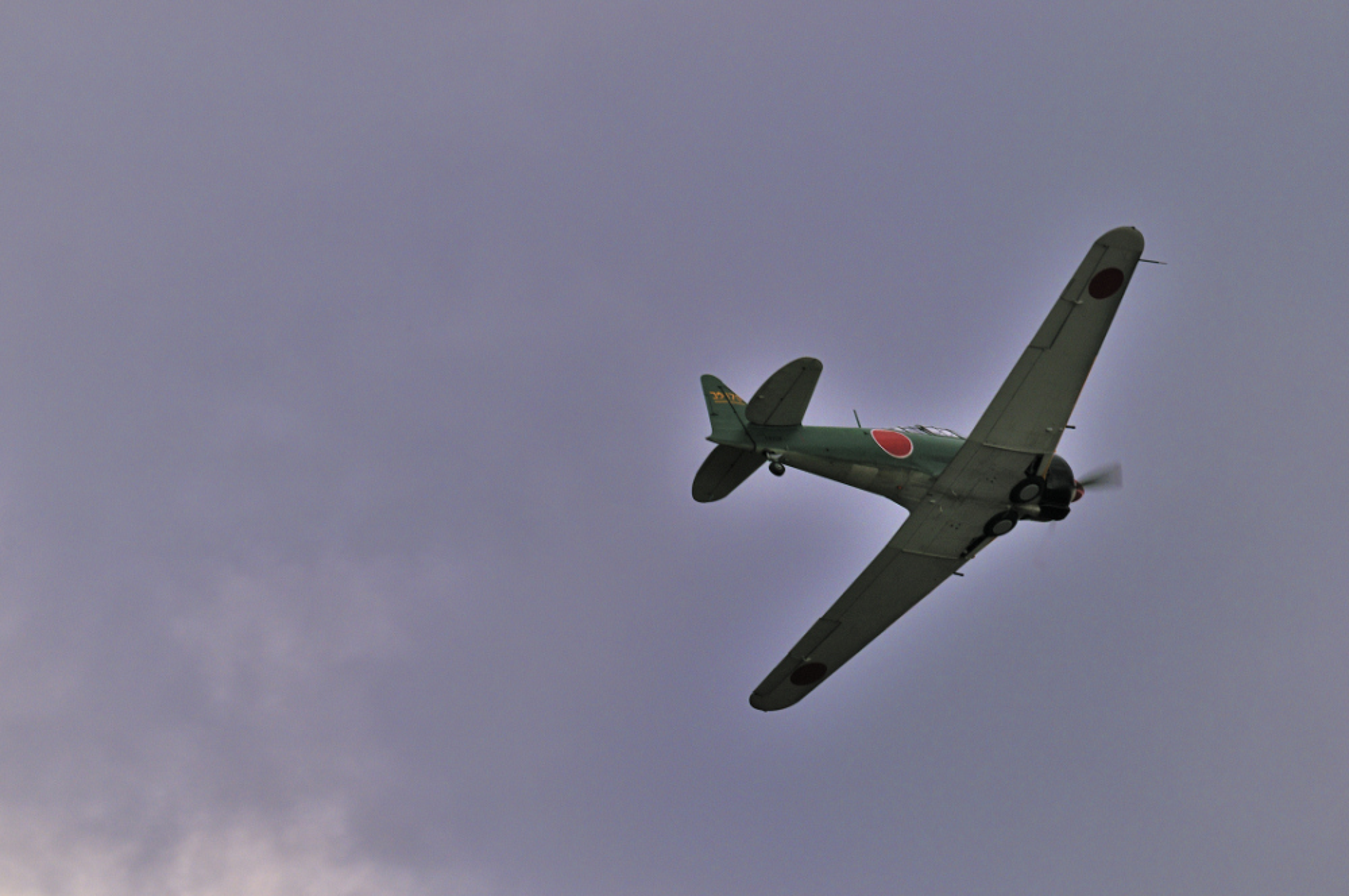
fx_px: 16840
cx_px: 674
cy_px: 448
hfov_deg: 4.6
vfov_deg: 3.0
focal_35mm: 450
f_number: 11
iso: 200
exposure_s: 1/500
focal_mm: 300
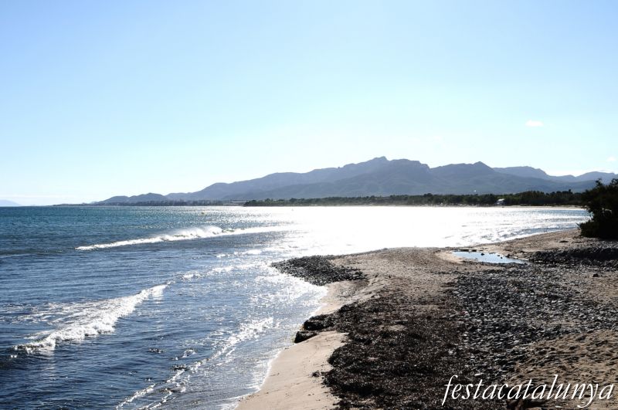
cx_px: 309
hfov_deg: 41.2
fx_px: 823
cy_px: 205
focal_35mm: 48
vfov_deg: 28.0
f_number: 10
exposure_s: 1/640
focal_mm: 32
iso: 200
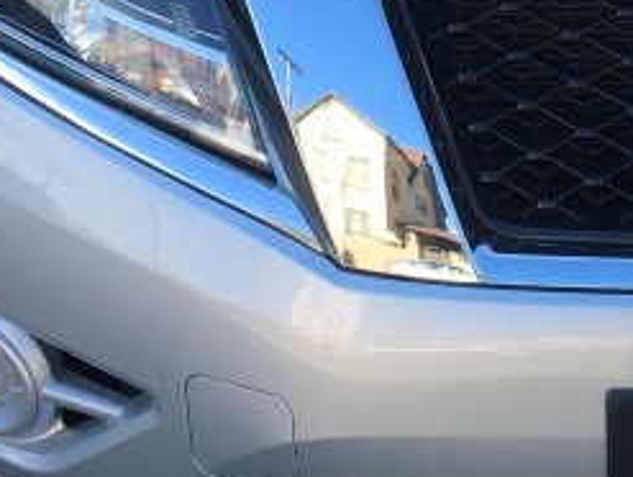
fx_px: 2198
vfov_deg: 12.1
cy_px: -80
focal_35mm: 120
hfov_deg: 15.8
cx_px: 743
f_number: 2.2
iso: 25
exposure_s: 1/377
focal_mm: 4.15
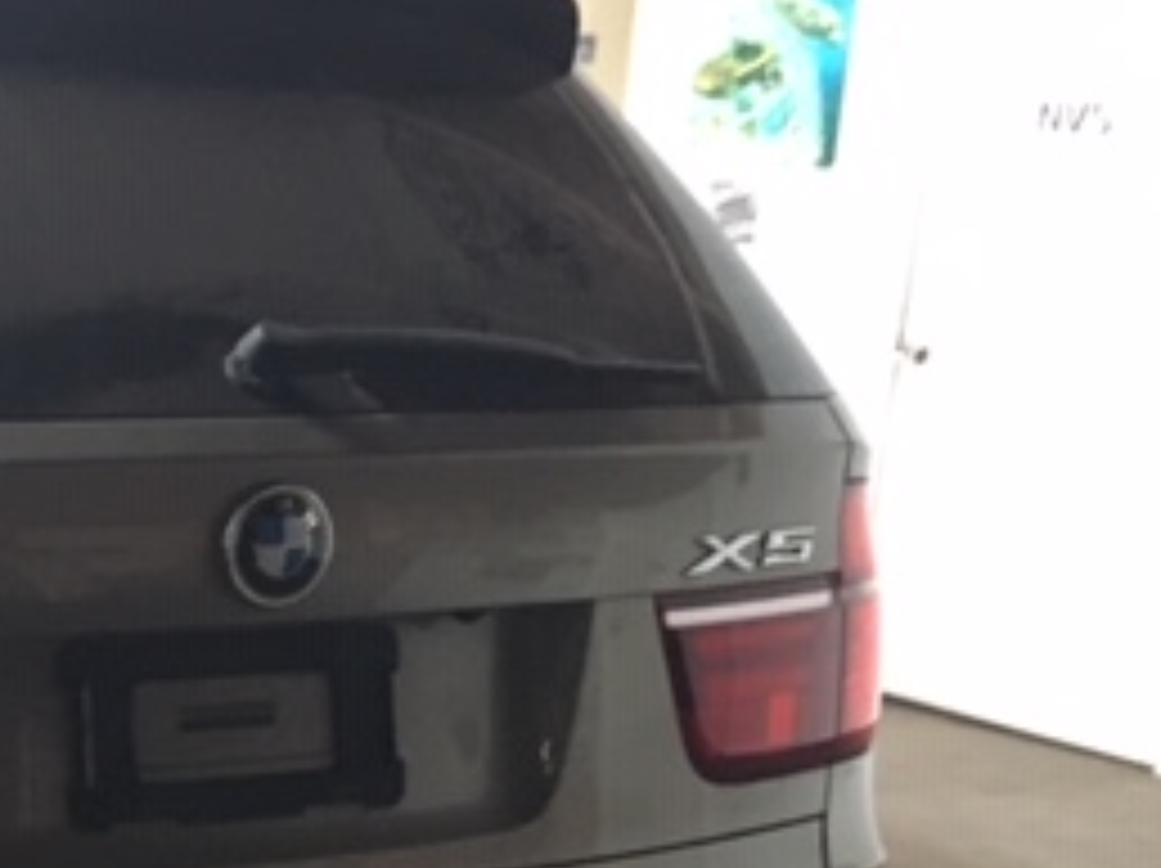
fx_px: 2413
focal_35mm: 72
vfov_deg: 19.9
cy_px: 841
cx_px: -171
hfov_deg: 24.8
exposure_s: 1/20
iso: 200
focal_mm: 4.15
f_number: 2.2
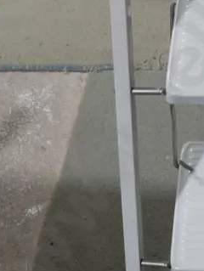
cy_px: -70
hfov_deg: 11.7
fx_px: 957
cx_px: 291
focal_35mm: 122
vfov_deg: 15.4
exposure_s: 1/60
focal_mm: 19
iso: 320
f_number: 4.1
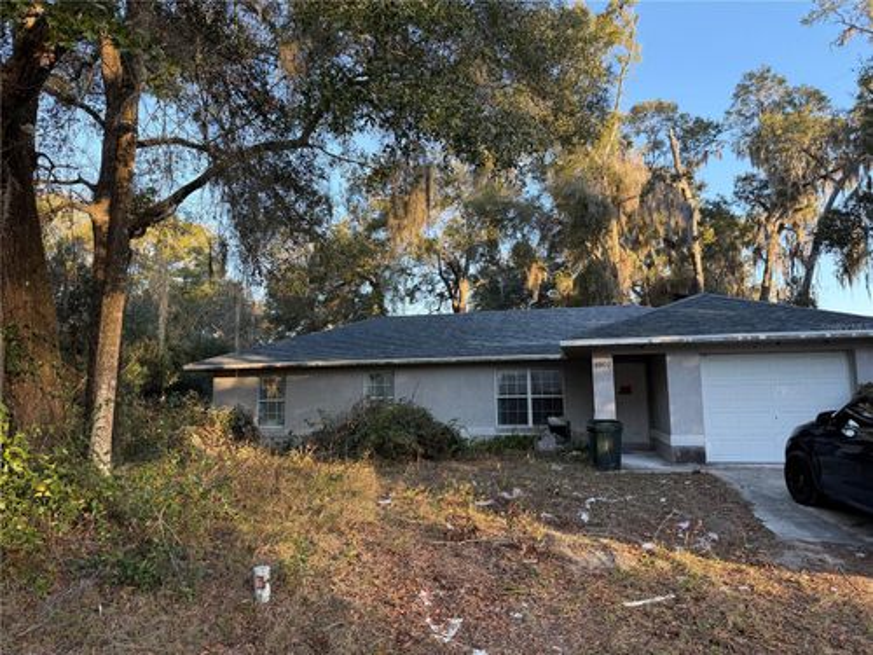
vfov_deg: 56.8
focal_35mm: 24
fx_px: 605
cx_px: 436
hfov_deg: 71.6
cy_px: 328
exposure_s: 1/273
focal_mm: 6.76
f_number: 1.78
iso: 64
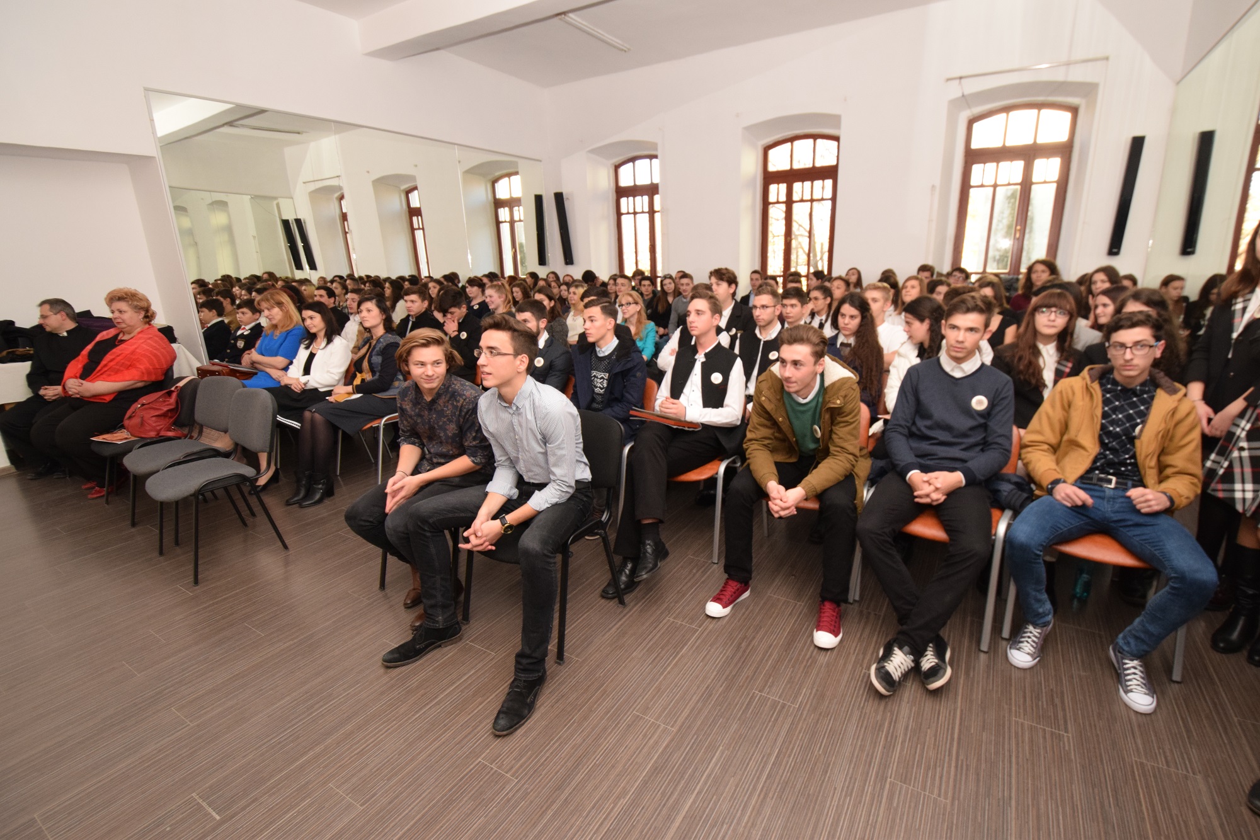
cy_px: 420
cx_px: 630
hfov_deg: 100.4
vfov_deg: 77.3
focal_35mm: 15
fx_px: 525
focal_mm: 10
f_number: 6.3
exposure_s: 1/100
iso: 1250
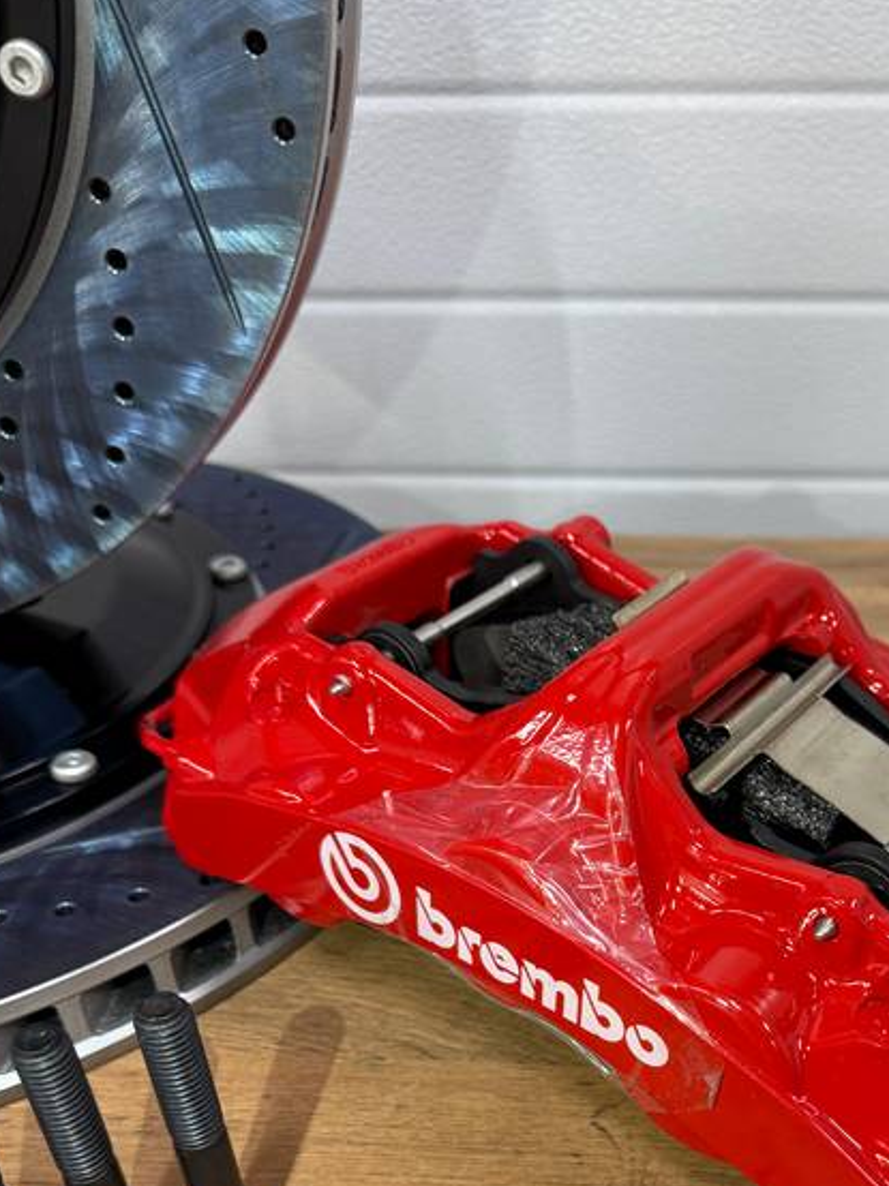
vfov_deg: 45.9
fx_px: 1336
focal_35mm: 39
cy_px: 914
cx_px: 624
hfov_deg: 36.2
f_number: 1.78
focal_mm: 6.76
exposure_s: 1/50
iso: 160
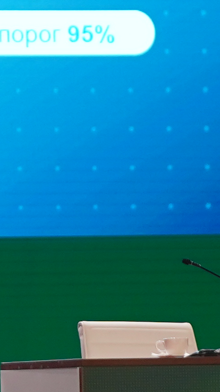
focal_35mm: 509
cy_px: -105
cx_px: -641
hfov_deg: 2.3
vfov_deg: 4.2
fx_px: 5279
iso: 640
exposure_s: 1/200
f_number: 2.8
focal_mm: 70
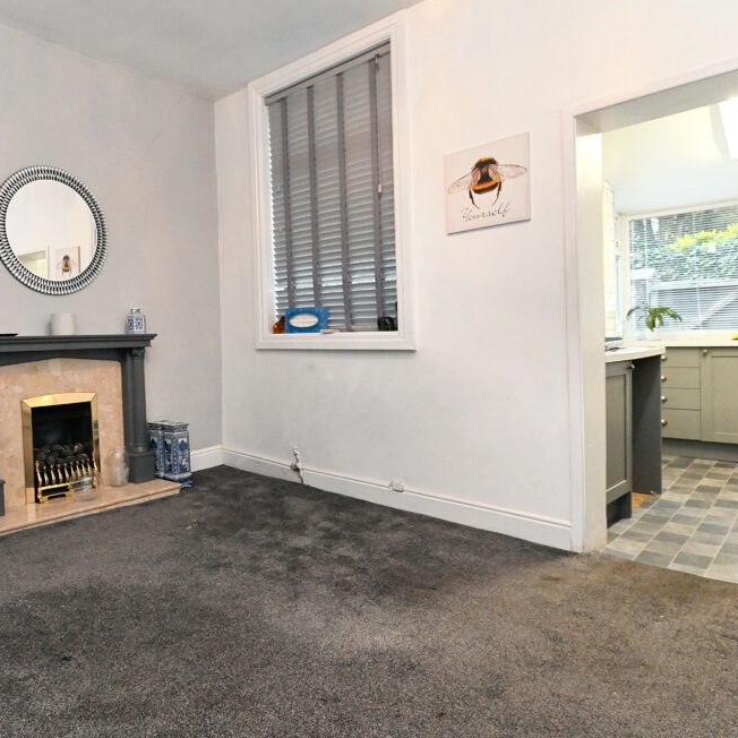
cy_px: 354
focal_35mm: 24
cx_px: 207
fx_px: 579
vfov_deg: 65.0
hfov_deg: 62.2
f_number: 10
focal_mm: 18
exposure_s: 1/60
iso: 4000
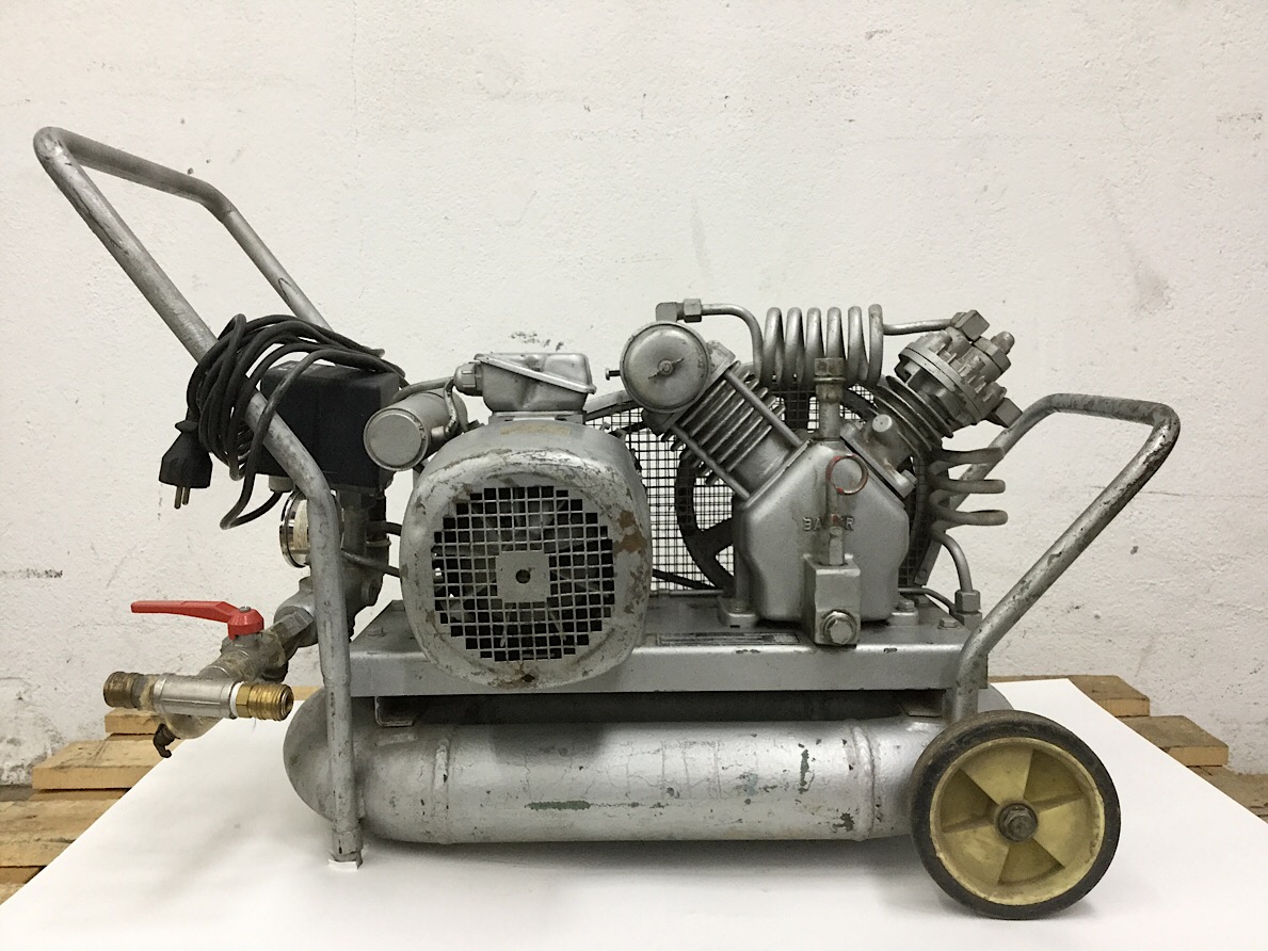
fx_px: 1136
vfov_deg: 45.4
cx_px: 634
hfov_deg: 58.3
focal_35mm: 31
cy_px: 476
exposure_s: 1/33
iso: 50
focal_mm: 3.3
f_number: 2.4
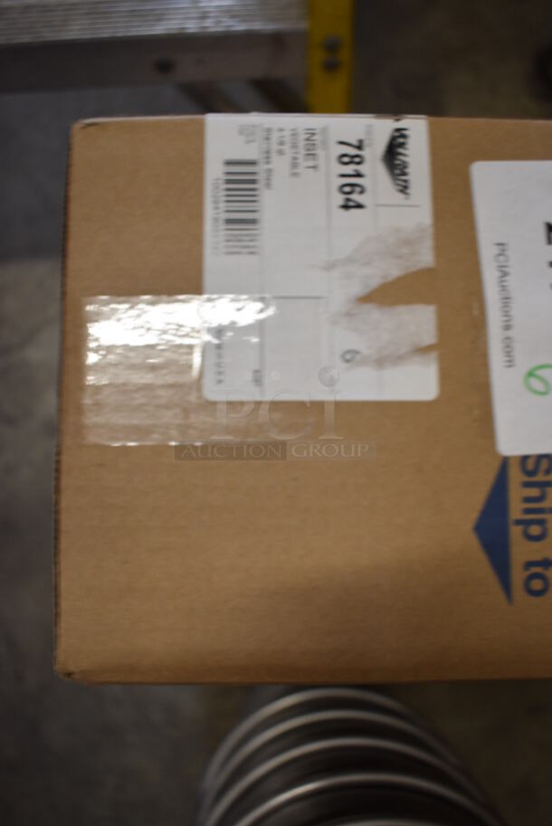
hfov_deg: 41.8
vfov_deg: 59.5
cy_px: 413
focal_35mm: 32
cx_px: 276
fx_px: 723
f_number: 4.5
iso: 800
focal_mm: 21
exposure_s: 1/60
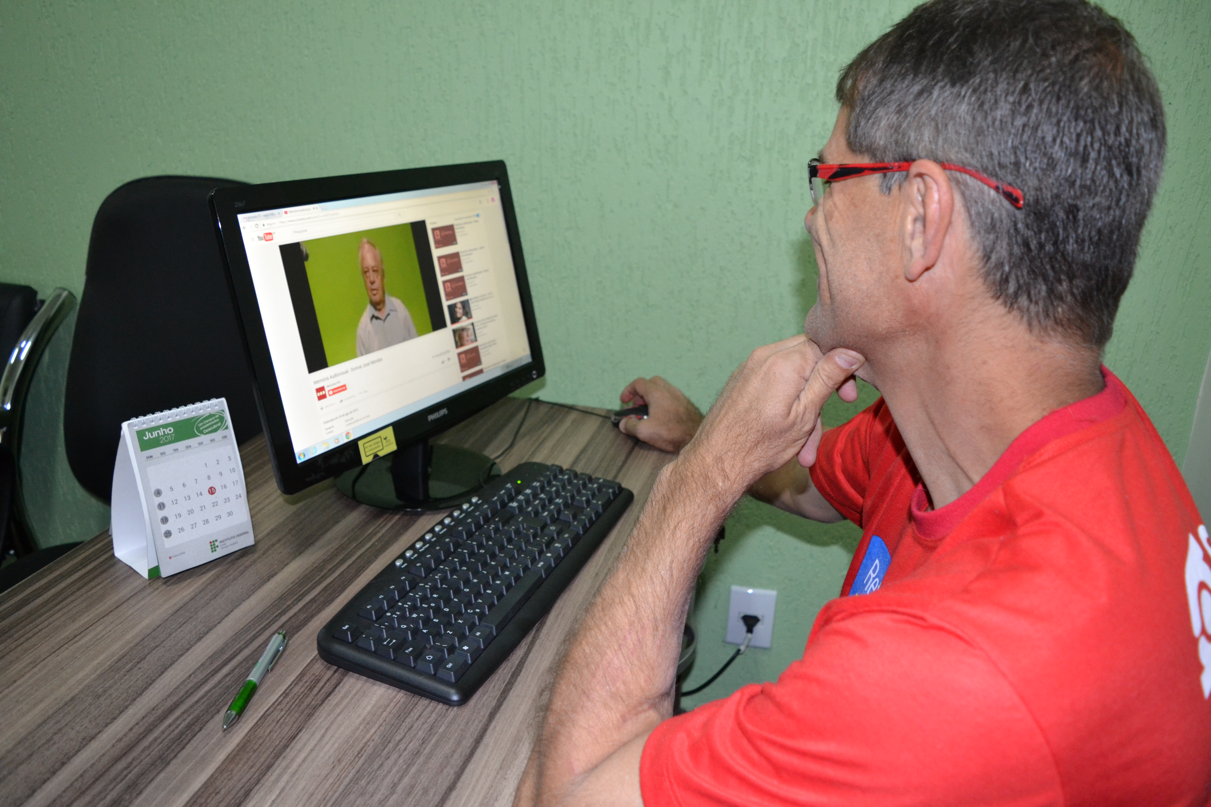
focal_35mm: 27
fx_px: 908
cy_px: 404
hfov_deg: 67.4
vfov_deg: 47.9
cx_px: 606
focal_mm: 18
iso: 1400
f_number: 3.5
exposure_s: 1/60
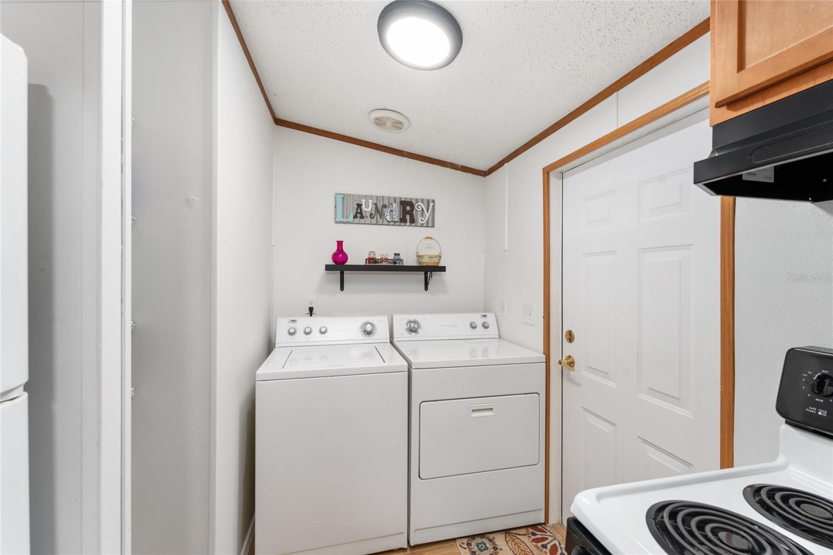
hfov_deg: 104.3
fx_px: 324
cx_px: 416
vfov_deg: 81.2
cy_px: 278
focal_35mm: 14
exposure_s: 1/20
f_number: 8
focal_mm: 14
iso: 500
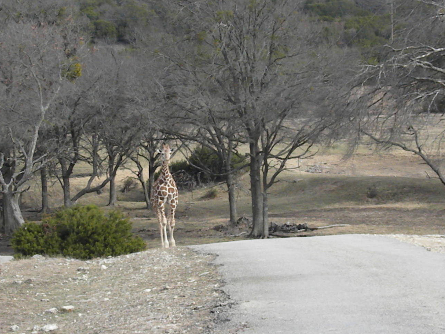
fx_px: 1144
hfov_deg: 22.0
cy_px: 173
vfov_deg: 16.6
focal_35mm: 89
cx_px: 177
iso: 640
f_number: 14
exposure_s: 1/172
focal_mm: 12.7
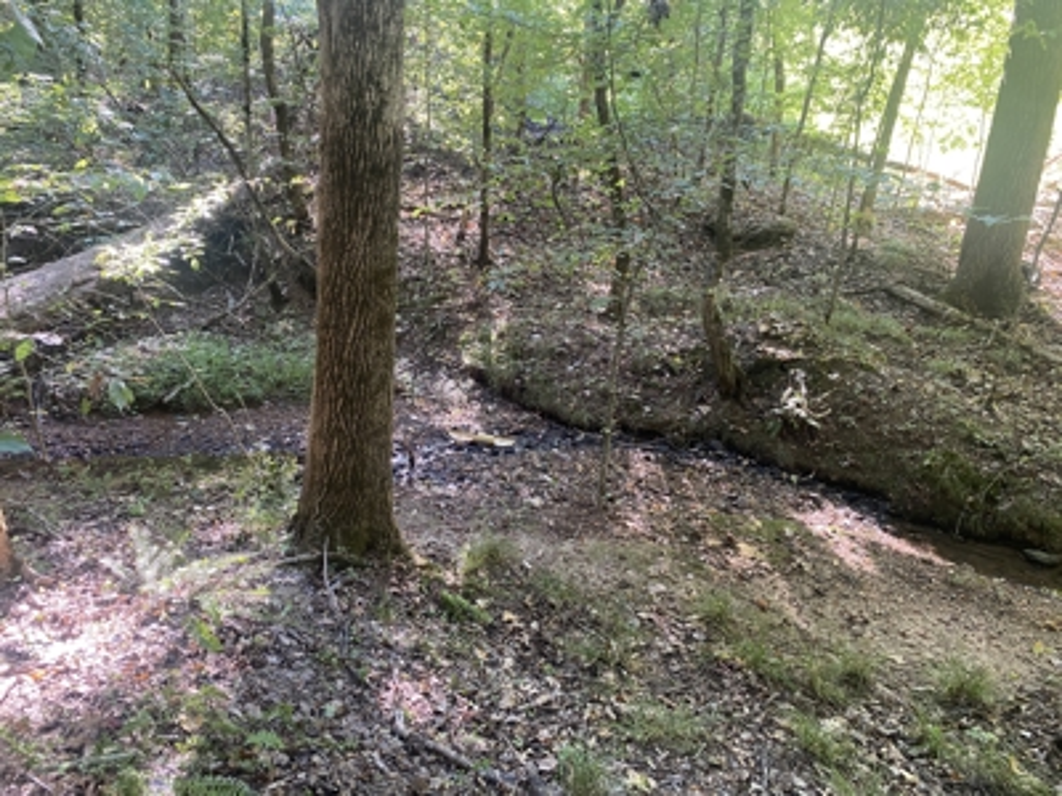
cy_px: 398
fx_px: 798
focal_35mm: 26
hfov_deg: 67.3
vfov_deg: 53.1
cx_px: 531
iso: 200
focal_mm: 4.25
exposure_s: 1/60
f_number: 1.8
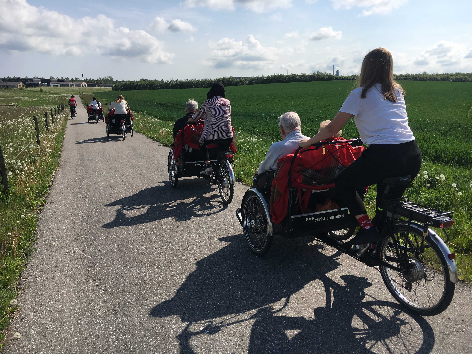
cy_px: 177
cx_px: 236
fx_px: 395
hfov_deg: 61.7
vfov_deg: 48.2
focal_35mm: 29
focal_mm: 4.15
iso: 25
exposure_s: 1/2747
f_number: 2.2
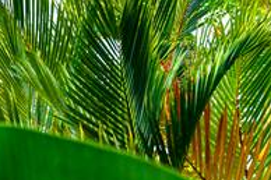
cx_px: -17
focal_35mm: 109
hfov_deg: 18.2
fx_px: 820
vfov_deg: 12.5
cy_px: 96
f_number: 8
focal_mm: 47
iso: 400
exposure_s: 1/100
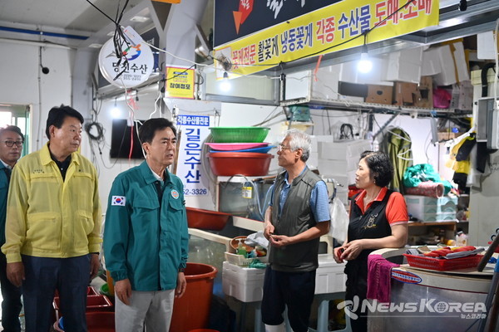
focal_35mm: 44
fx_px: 610
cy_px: 166
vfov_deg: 30.5
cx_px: 250
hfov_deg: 44.5
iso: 1000
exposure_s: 1/200
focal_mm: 44
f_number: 2.8
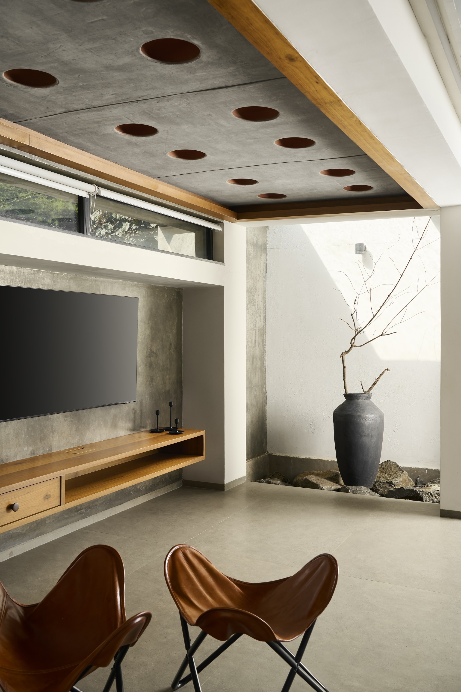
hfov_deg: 41.1
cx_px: 230
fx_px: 615
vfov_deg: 58.7
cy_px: 346
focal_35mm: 32
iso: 250
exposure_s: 1/160
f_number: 9
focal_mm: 32
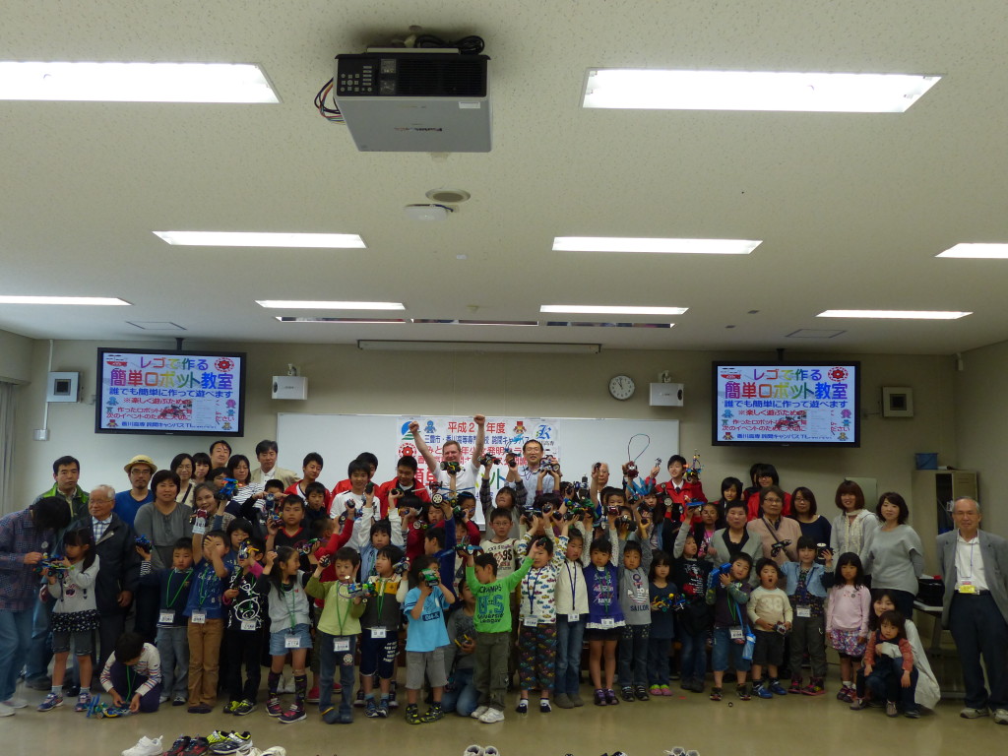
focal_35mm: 29
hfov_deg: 61.7
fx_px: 844
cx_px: 504
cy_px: 378
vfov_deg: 48.2
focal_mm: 5
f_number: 2.8
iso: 200
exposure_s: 1/60
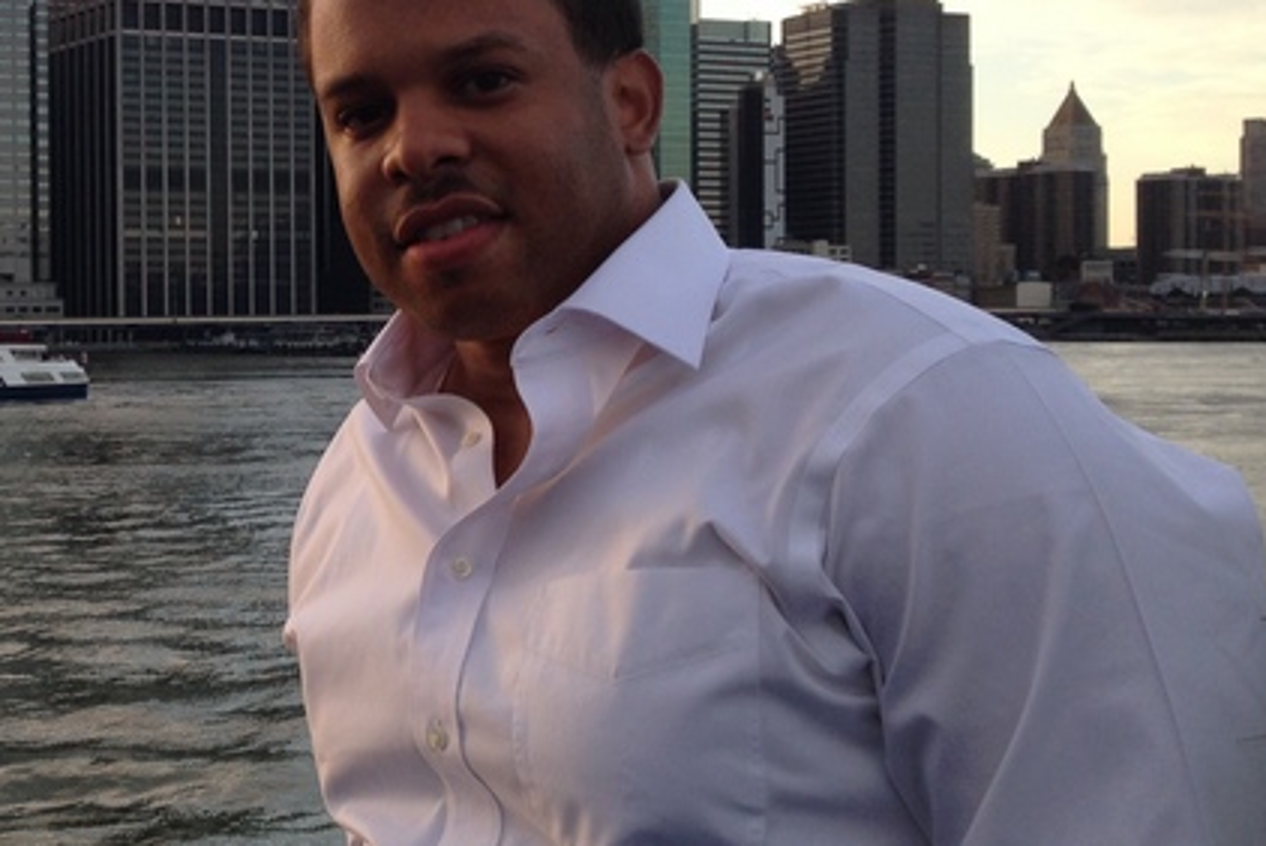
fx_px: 2287
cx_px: 138
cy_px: 348
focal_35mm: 65
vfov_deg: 20.9
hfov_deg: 29.7
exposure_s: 1/257
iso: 50
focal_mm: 4.12
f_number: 2.4
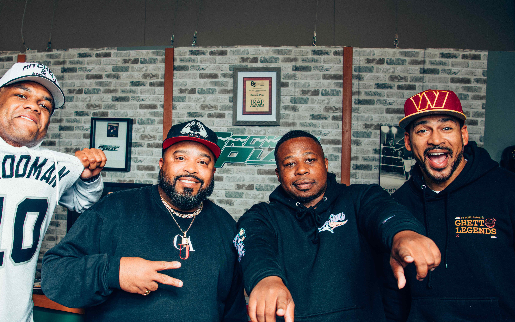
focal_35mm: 31
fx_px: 435
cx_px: 228
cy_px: 164
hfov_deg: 61.1
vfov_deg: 40.6
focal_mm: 24
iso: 100
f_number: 5
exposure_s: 1/160
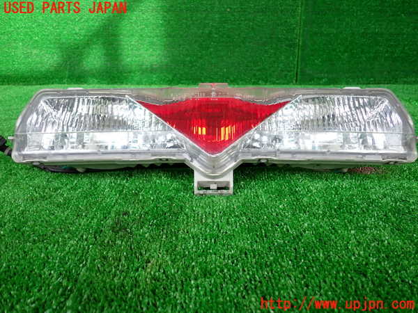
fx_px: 362
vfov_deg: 46.8
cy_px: 156
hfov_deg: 60.0
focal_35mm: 30
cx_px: 209
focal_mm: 5.4
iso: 125
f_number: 2.3
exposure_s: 1/125
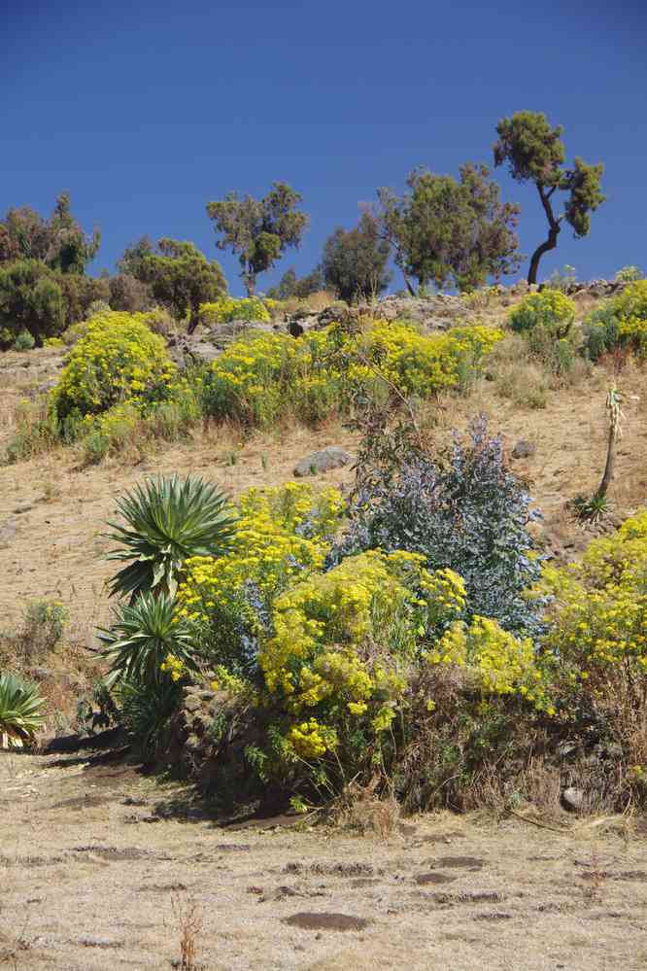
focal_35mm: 128
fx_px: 3437
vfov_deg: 16.1
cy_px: 486
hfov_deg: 10.8
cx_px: 324
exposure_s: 1/125
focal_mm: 85
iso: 200
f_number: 8
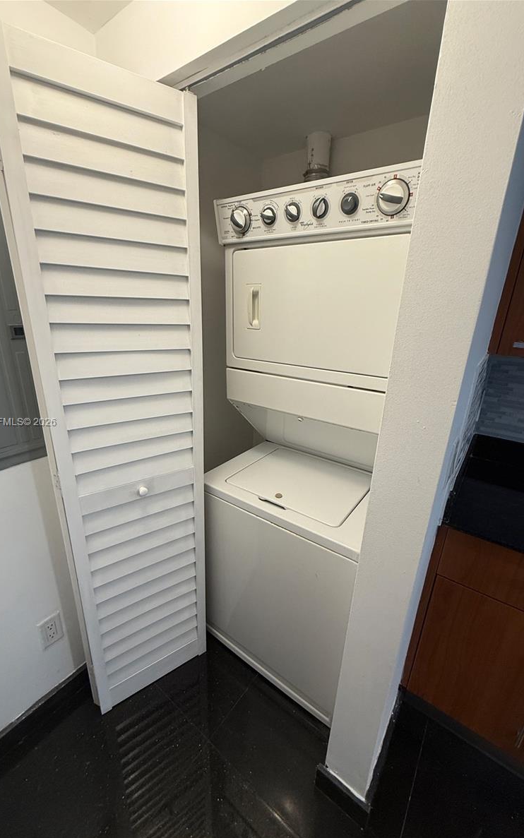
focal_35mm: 15
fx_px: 343
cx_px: 243
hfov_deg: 74.7
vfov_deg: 101.5
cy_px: 423
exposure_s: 1/120
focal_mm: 2.22
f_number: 2.2
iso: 160
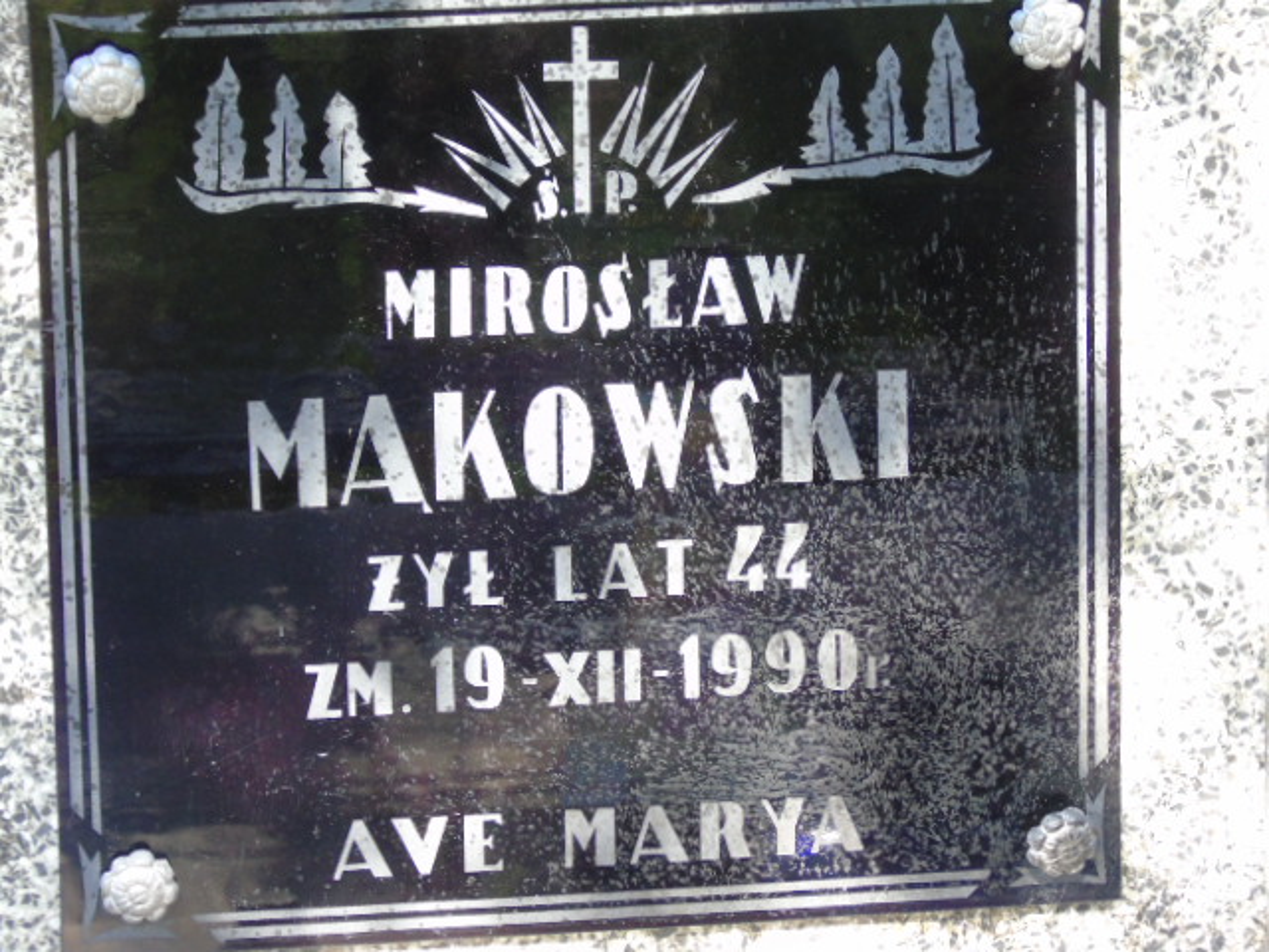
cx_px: 634
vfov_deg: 8.0
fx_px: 6819
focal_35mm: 186
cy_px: 476
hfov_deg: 10.6
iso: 400
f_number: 5
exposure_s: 1/60
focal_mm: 33
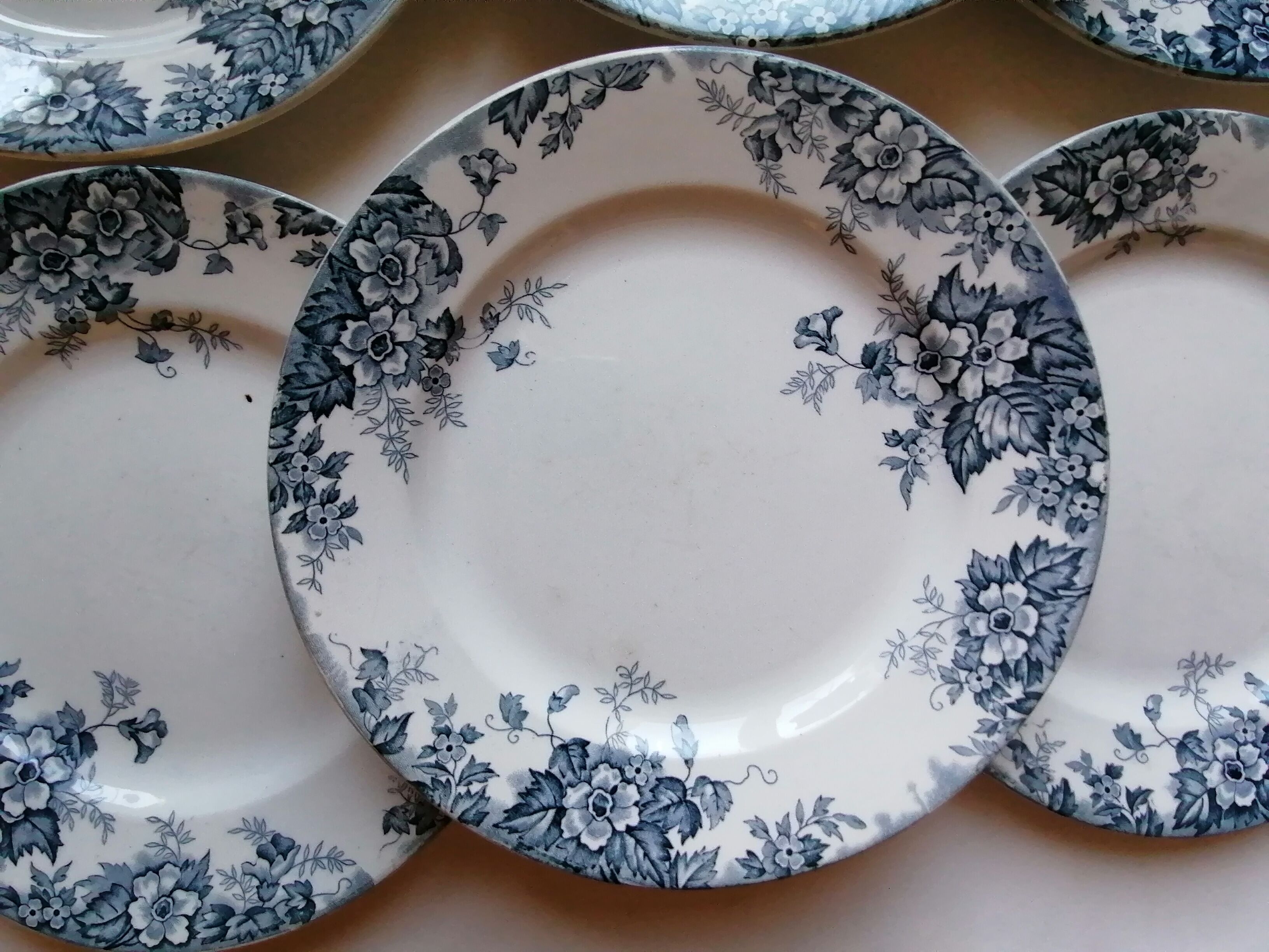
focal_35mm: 22
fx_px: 807
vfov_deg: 61.1
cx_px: 634
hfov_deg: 76.4
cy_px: 476
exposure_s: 1/50
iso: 100
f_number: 2.4
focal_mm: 2.7
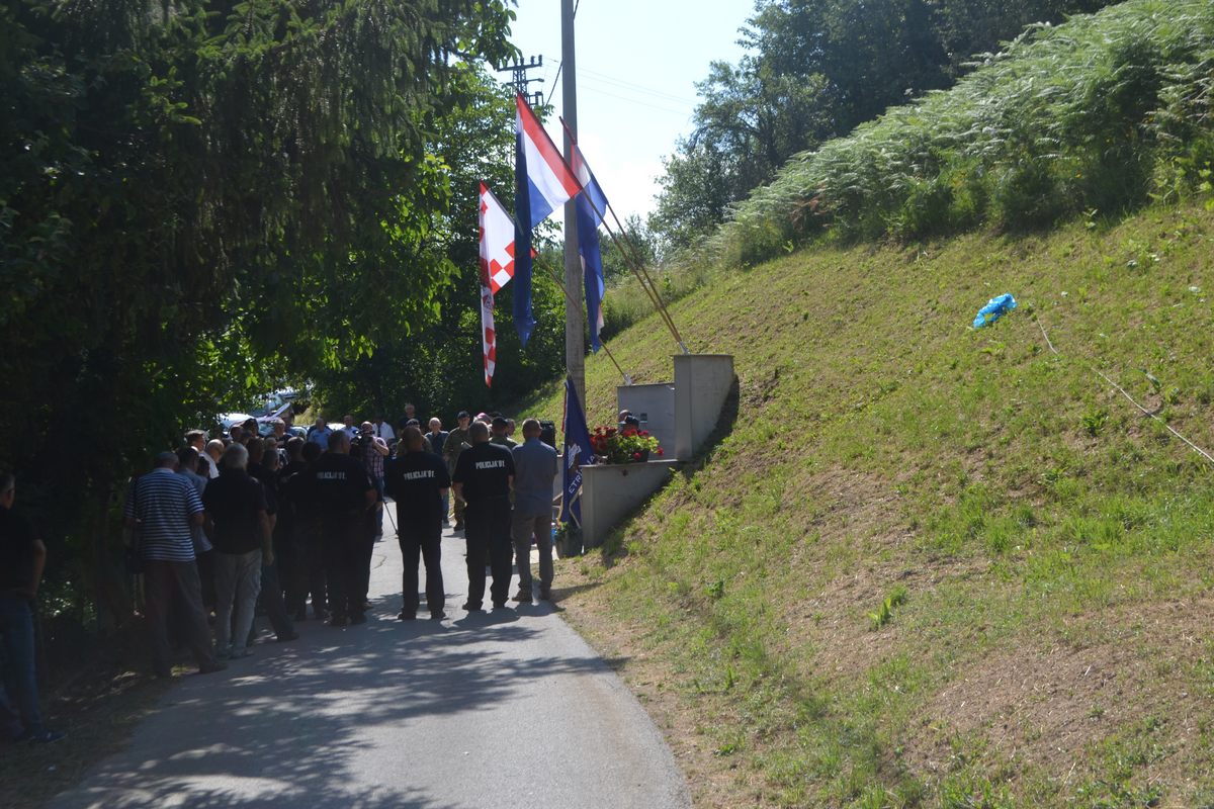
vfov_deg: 25.8
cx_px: 607
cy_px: 404
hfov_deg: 37.9
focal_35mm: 52
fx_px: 1770
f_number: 7.1
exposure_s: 1/200
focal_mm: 35
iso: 100
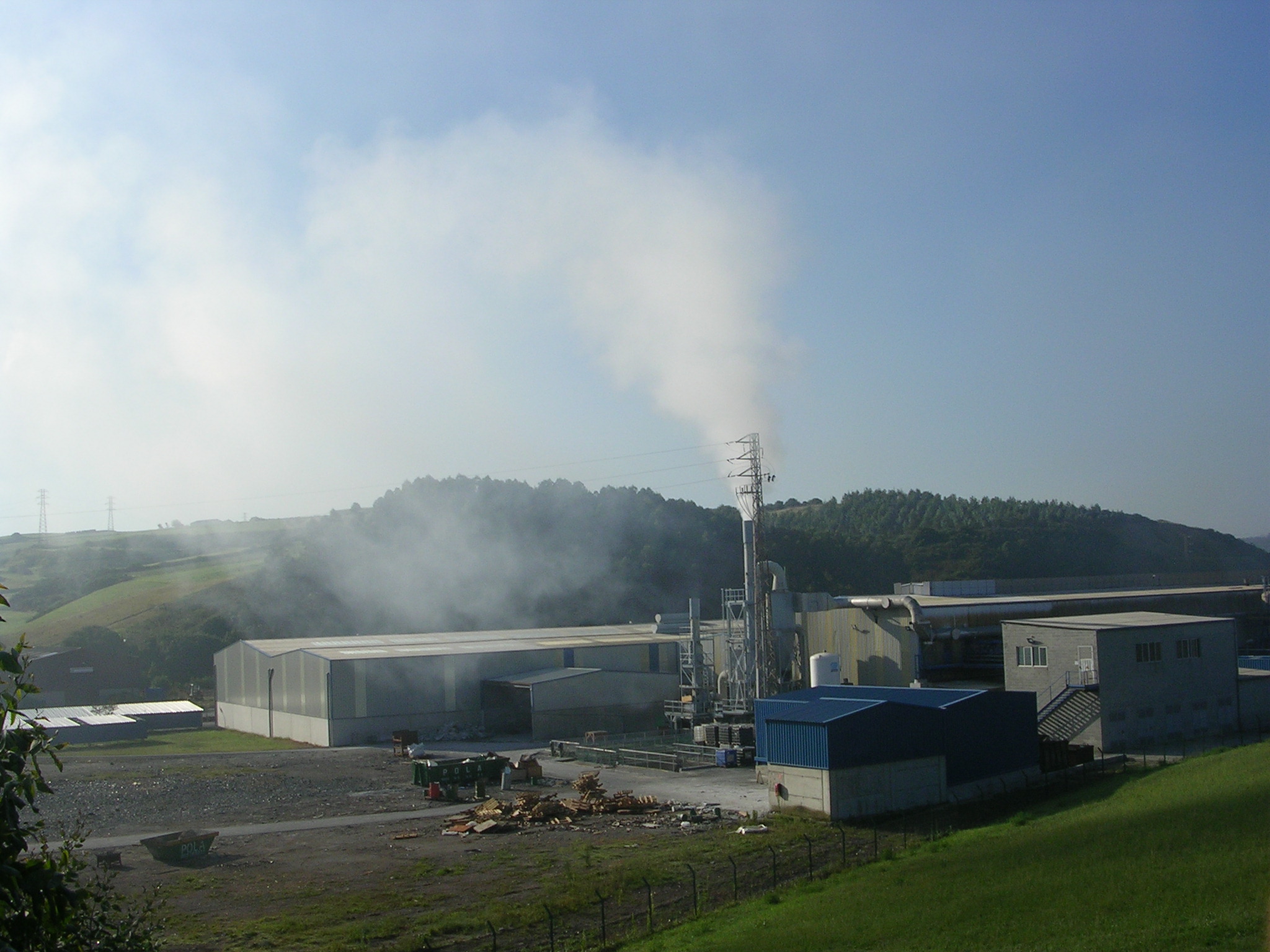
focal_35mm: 38
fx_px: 1394
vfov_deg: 37.7
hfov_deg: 49.0
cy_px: 476
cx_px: 635
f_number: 5.6
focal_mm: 5.8
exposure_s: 1/550
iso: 50
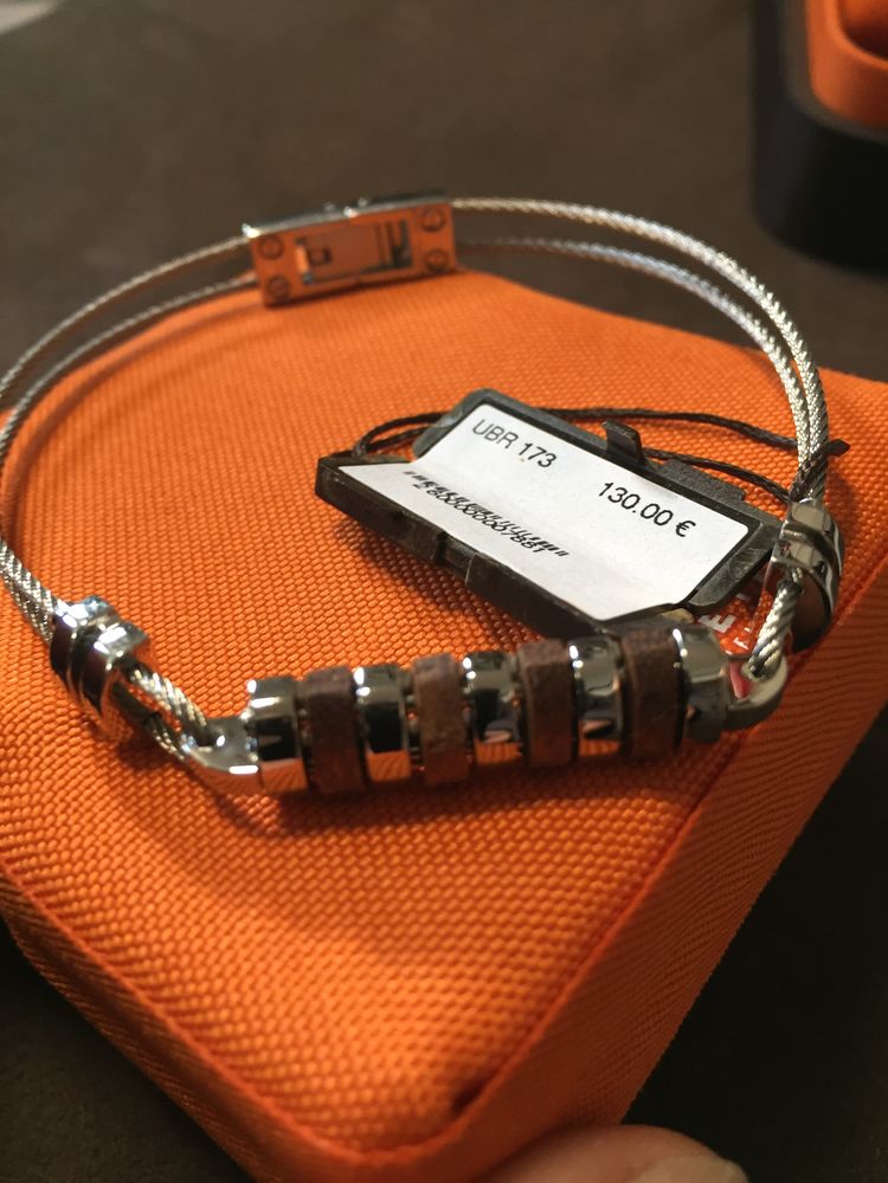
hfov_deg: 48.2
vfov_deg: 61.7
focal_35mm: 29
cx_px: 444
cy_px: 592
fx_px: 992
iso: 125
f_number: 2.2
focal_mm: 4.15
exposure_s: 1/33
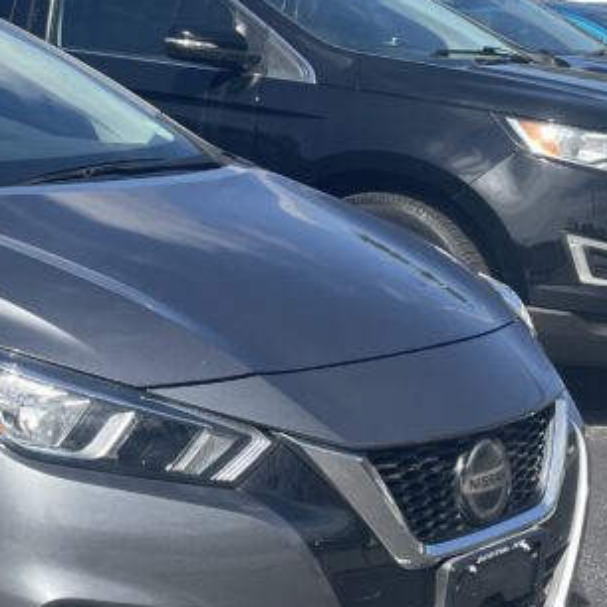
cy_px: 250
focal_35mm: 77
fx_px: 1528
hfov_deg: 20.3
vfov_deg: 22.4
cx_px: -210
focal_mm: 4.2
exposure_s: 1/2132
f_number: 1.6
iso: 32
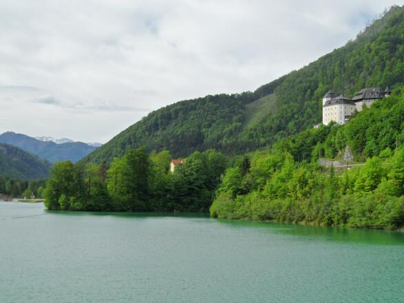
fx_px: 583
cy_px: 152
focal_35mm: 50
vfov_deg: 29.1
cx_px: 202
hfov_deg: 38.2
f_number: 3.8
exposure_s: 1/750
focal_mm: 8.2
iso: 80
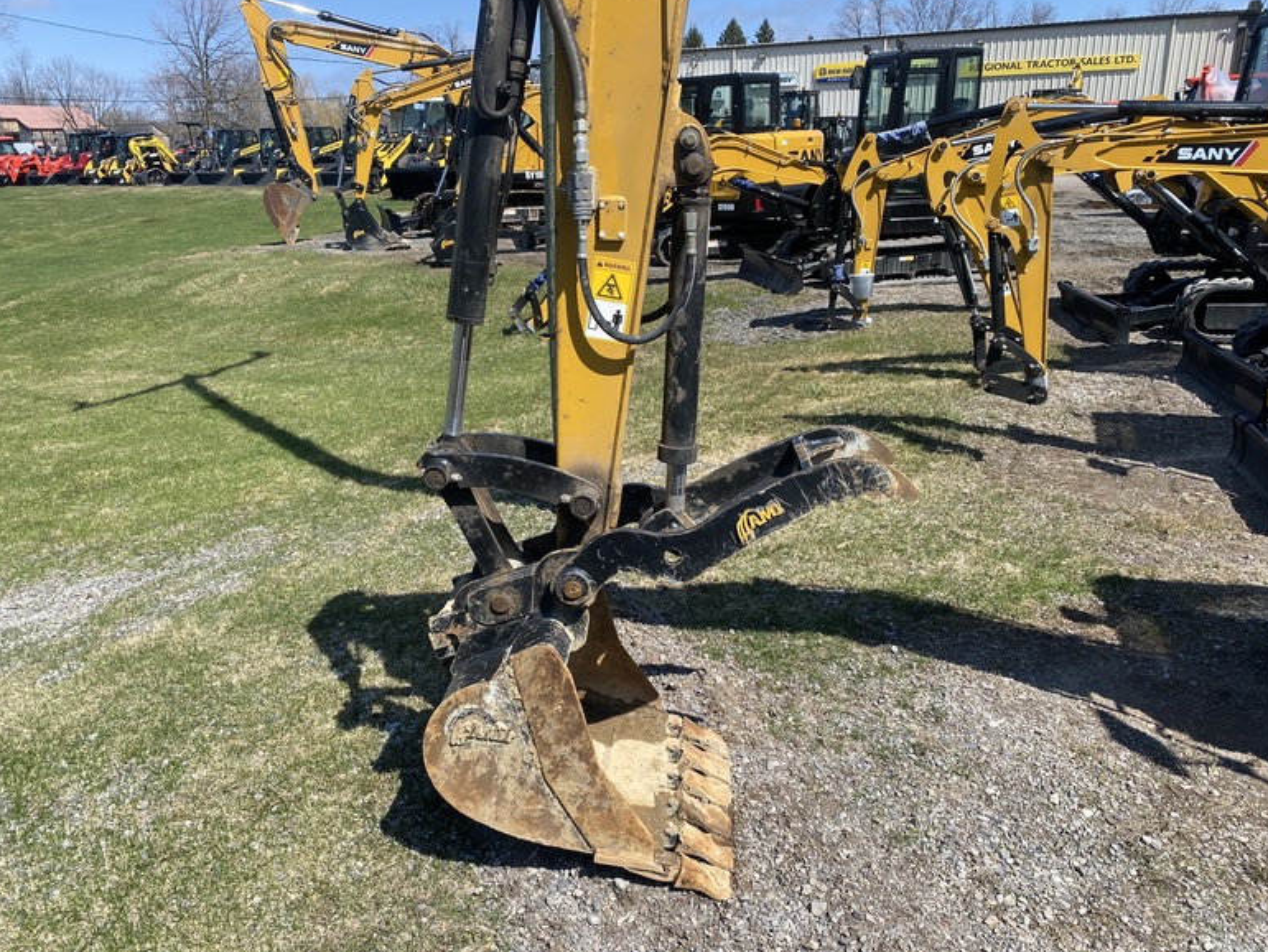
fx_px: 989
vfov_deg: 51.4
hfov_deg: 65.3
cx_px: 616
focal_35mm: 27
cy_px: 483
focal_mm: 4.25
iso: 32
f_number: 1.8
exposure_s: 1/1961
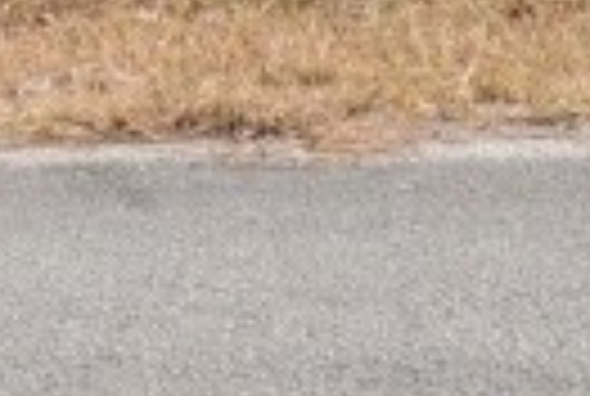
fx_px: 3729
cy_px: -954
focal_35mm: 227
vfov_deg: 5.6
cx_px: -545
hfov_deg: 8.6
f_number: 3.1
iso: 100
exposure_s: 1/640
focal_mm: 4.9
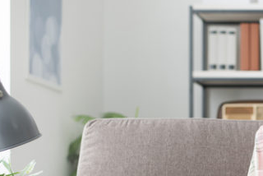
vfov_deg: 11.3
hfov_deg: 16.4
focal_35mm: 120
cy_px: 176
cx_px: 306
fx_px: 877
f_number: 2.8
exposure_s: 1/125
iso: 100
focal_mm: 50
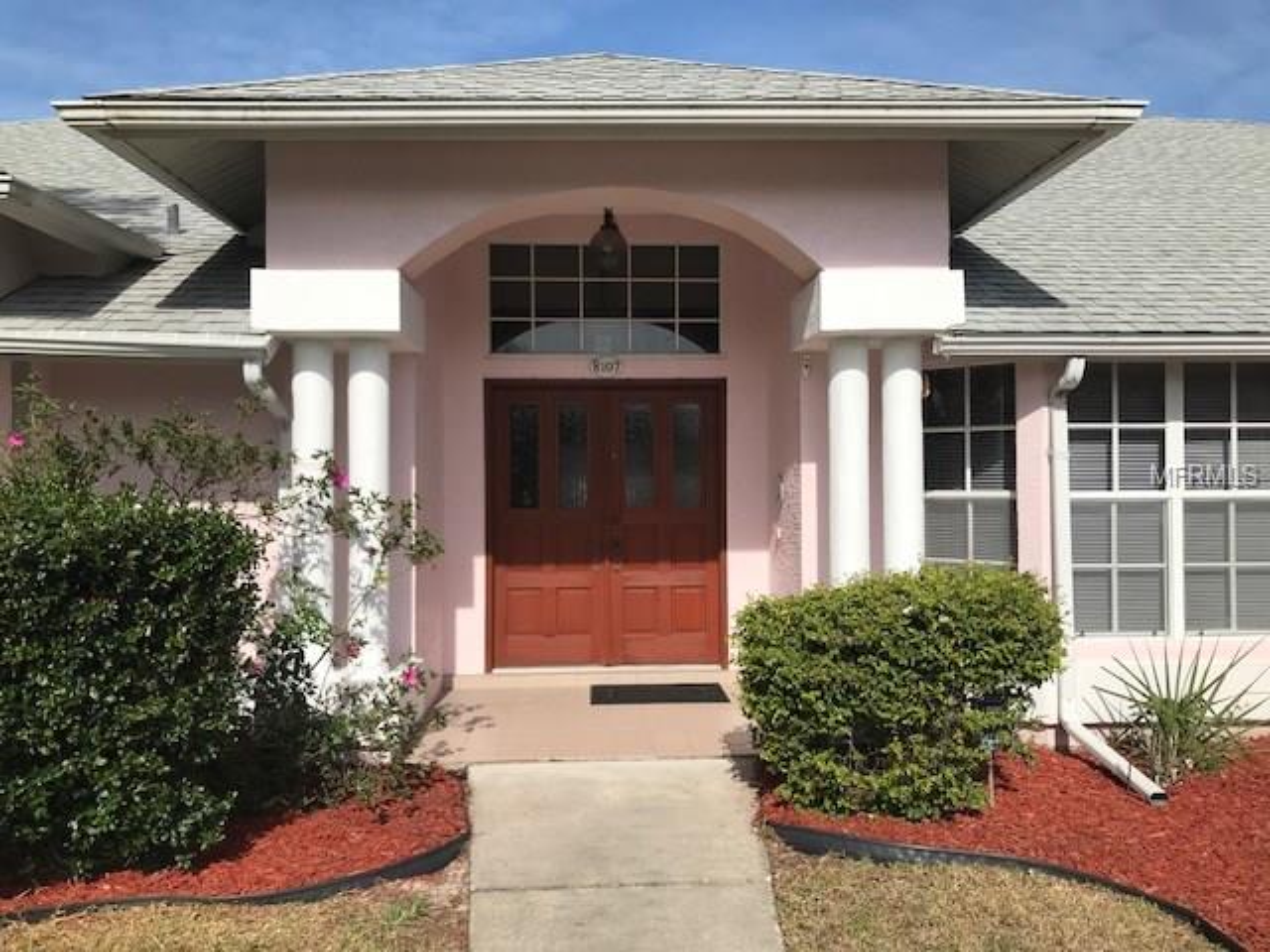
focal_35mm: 28
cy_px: 476
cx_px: 635
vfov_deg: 49.7
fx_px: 1027
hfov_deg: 63.4
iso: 20
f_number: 1.8
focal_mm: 3.99
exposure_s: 1/3425
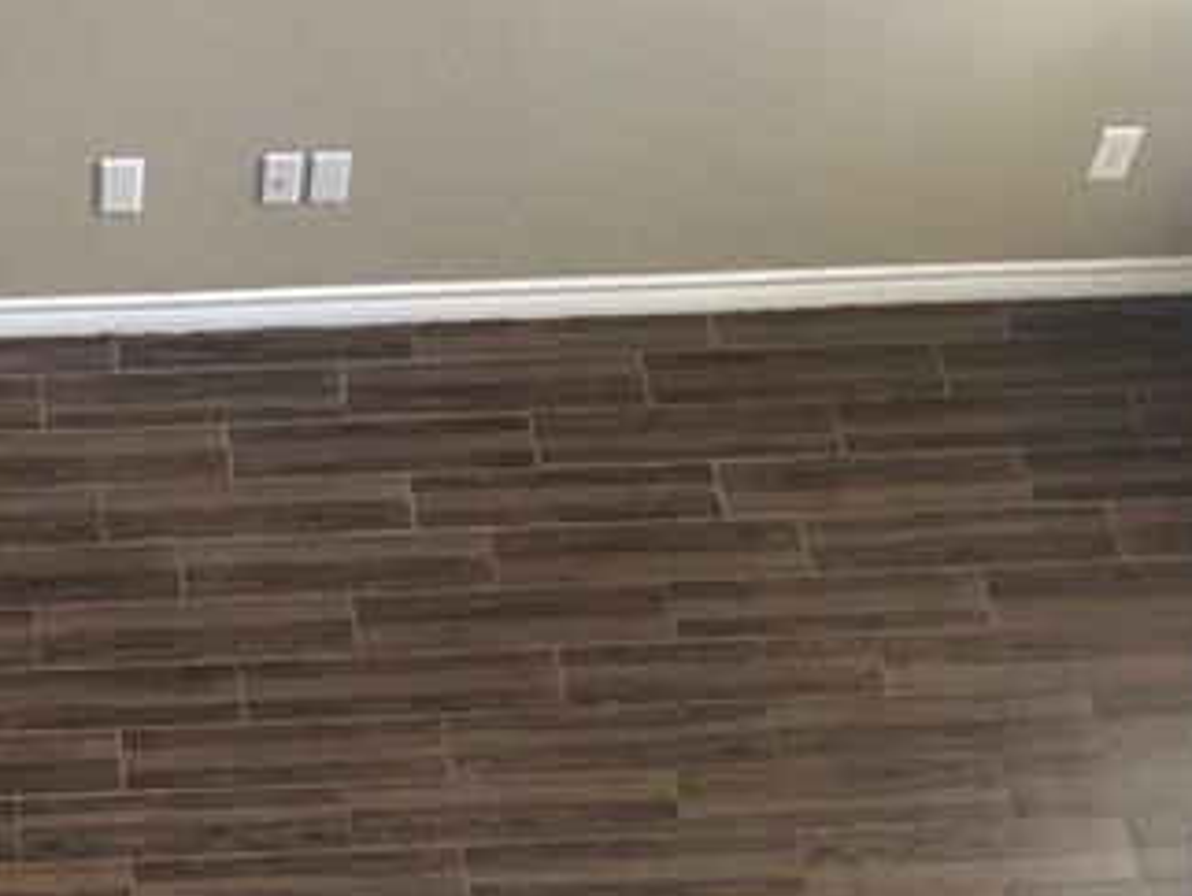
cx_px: 56
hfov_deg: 21.4
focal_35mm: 89
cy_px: 1174
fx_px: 3067
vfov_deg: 15.8
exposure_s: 1/15
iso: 40
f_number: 1.8
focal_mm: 3.99
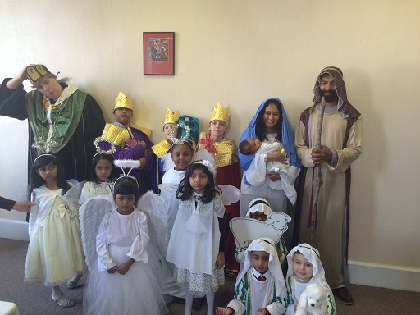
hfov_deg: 61.7
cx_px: 210
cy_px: 158
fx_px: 352
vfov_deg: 48.2
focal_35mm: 29
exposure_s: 1/30
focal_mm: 4.15
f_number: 2.2
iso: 100
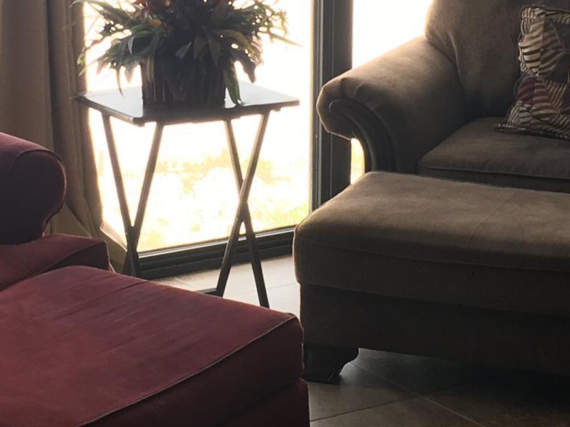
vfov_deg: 13.0
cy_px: 79
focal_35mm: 113
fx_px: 1860
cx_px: 167
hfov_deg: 17.4
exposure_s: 1/120
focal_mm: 4.15
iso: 32
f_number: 2.2
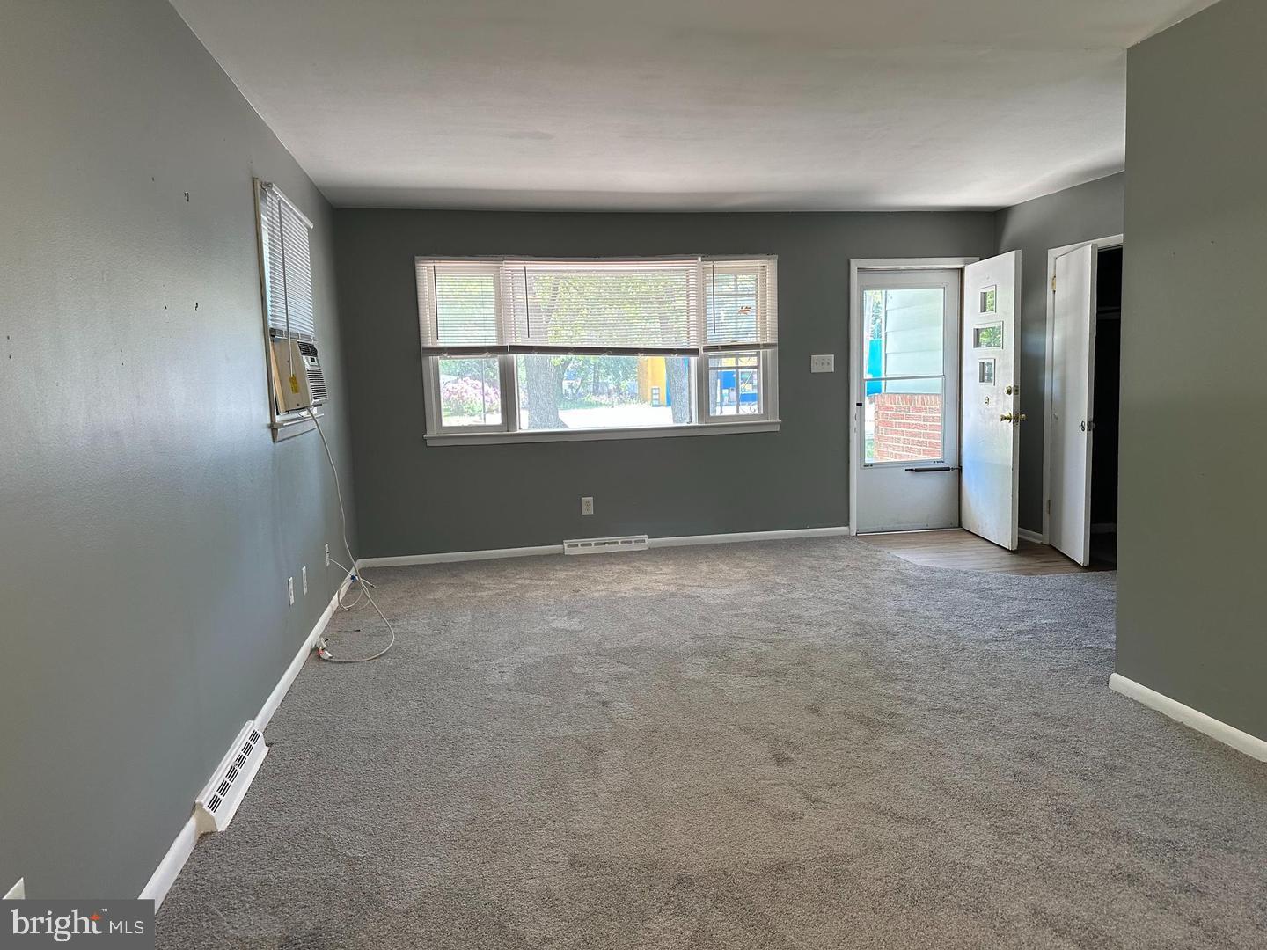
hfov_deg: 71.6
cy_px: 475
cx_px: 634
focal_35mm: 24
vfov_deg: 56.8
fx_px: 878
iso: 160
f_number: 1.78
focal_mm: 6.86
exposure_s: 1/120
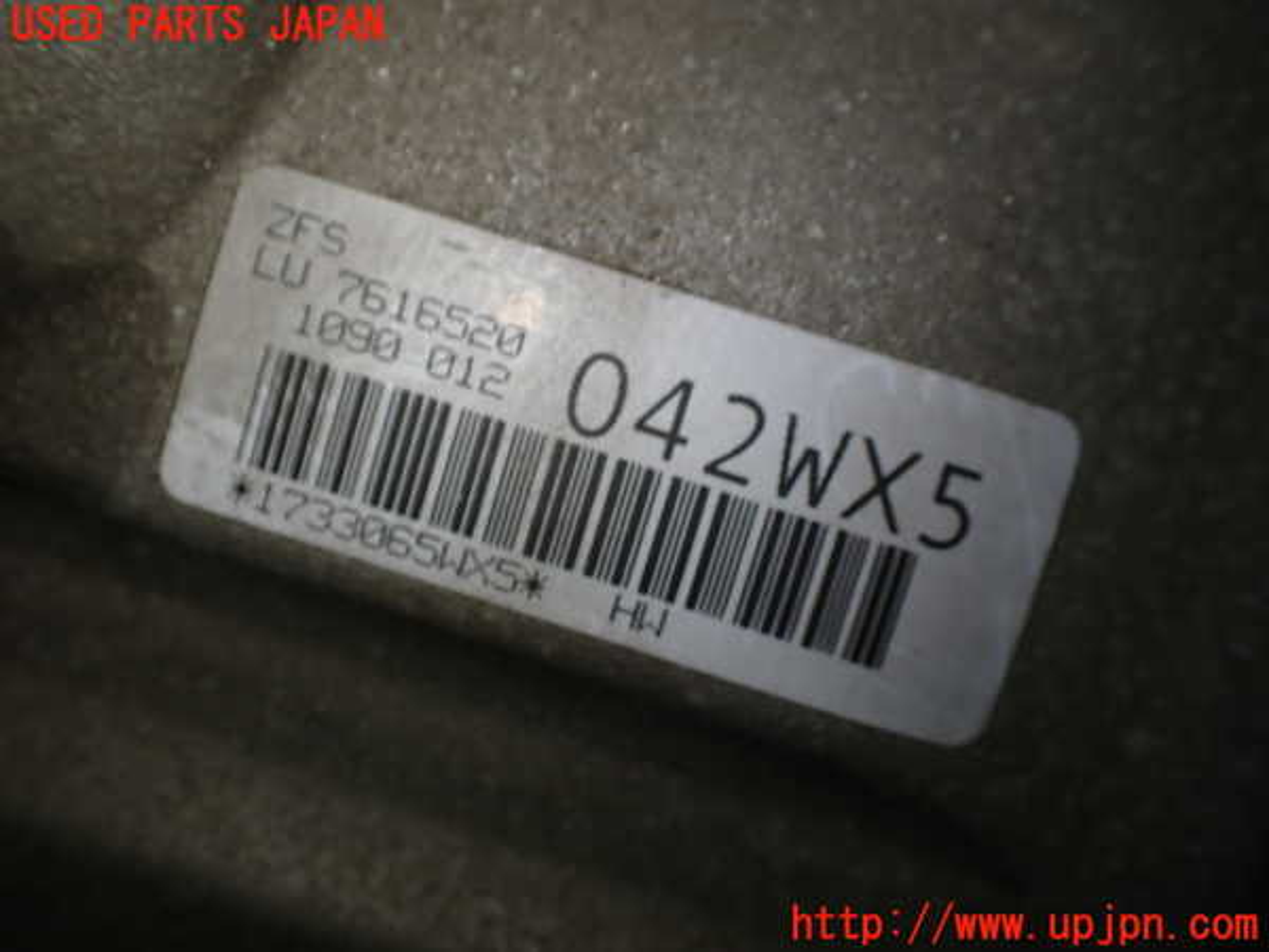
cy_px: 476
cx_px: 634
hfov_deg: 60.0
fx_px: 1100
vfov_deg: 46.8
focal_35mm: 30
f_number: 2.3
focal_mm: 5.4
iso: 100
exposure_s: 1/125
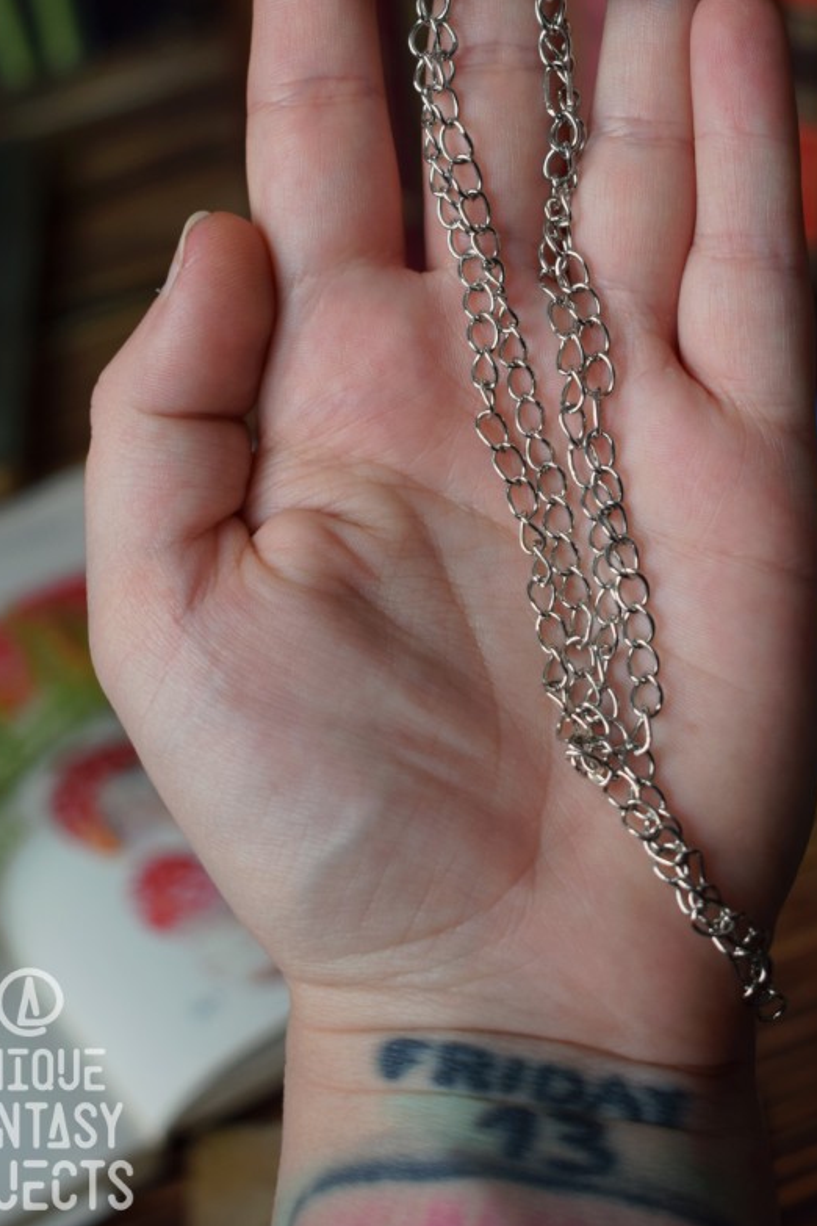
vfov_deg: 26.7
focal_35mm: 75
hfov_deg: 18.2
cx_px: 509
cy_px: 338
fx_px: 2553
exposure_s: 1/80
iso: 400
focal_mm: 34
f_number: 4.5
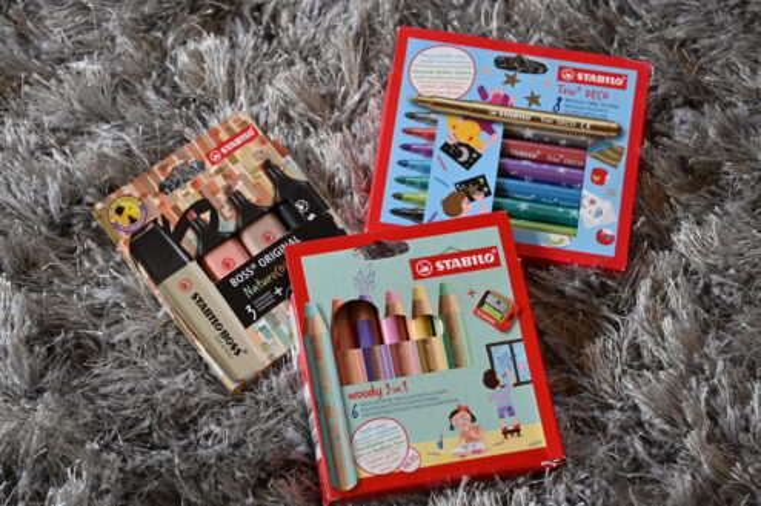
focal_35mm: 112
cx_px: 380
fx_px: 2365
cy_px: 253
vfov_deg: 12.2
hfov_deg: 18.3
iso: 800
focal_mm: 112
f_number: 5.3
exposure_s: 1/125
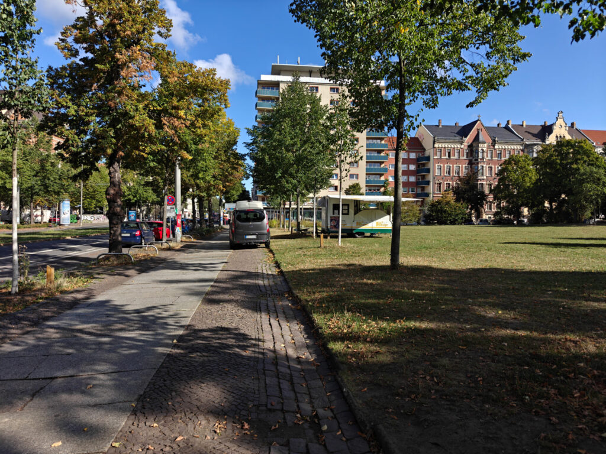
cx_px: 303
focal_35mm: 23
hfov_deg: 73.9
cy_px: 227
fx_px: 403
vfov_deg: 58.9
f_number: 1.6
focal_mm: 6.06
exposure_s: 1/1851
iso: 64
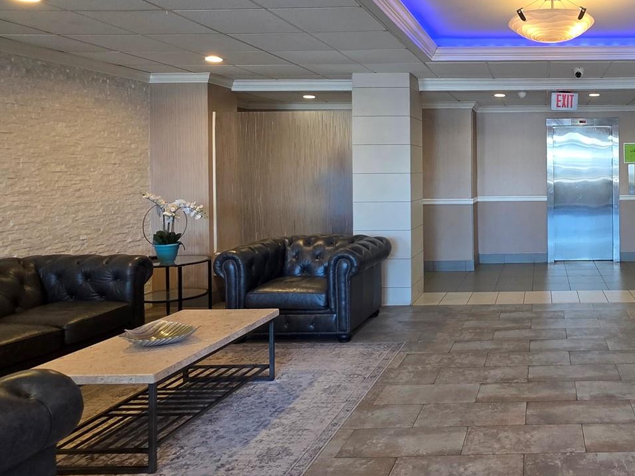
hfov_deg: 56.1
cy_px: 172
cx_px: 554
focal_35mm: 28
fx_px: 514
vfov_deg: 49.2
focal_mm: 2.2
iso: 200
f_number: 1.9
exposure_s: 1/120
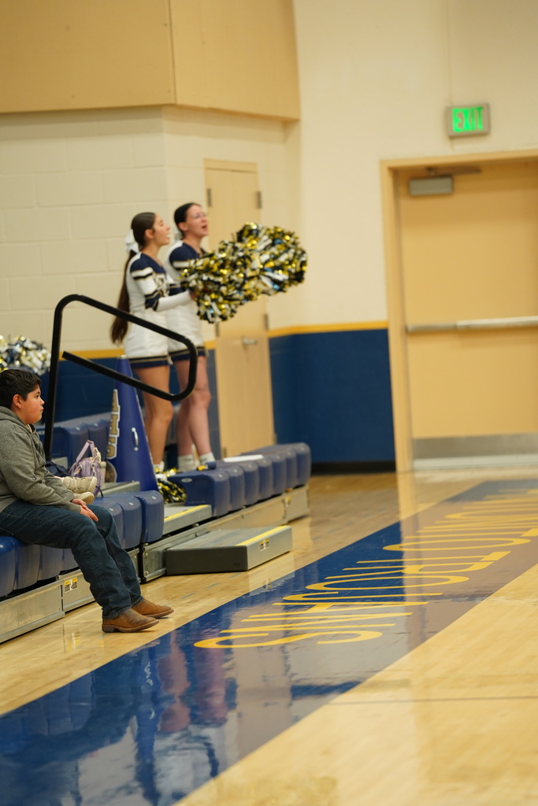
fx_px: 4481
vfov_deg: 10.3
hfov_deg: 6.9
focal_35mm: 200
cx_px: 269
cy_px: 403
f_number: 2.8
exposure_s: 1/250
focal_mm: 200
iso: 1600
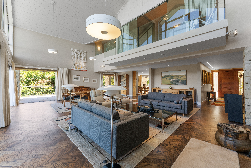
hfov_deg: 104.2
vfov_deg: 81.2
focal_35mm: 14
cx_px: 126
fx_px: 98
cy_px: 84
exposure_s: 1/50
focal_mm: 14
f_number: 8
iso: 640
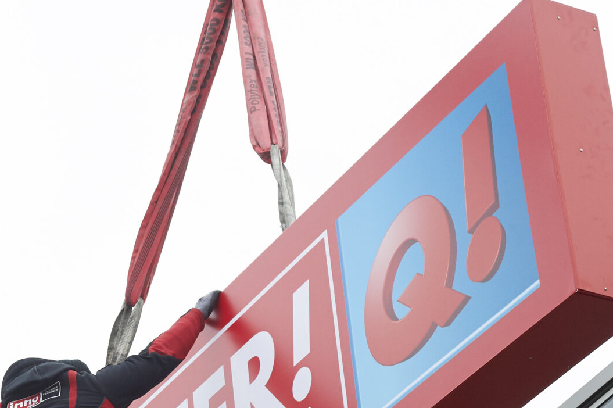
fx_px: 3097
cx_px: 87
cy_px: 438
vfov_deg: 7.5
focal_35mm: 182
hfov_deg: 11.2
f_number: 11
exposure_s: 1/100
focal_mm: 75
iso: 800
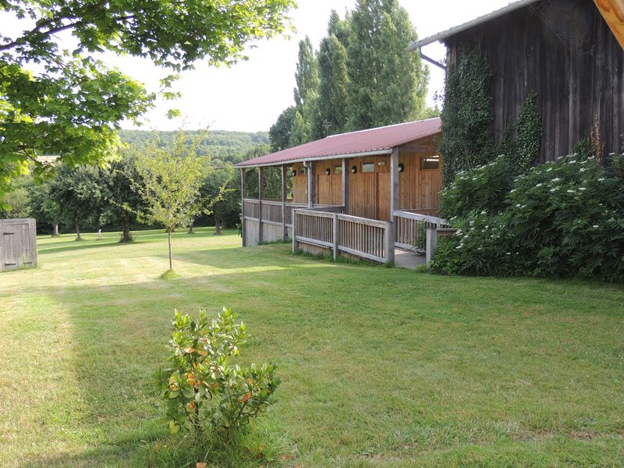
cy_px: 234
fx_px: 631
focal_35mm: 35
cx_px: 312
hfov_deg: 52.6
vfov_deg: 40.7
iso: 100
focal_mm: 6.2
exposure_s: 1/160
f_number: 3.3
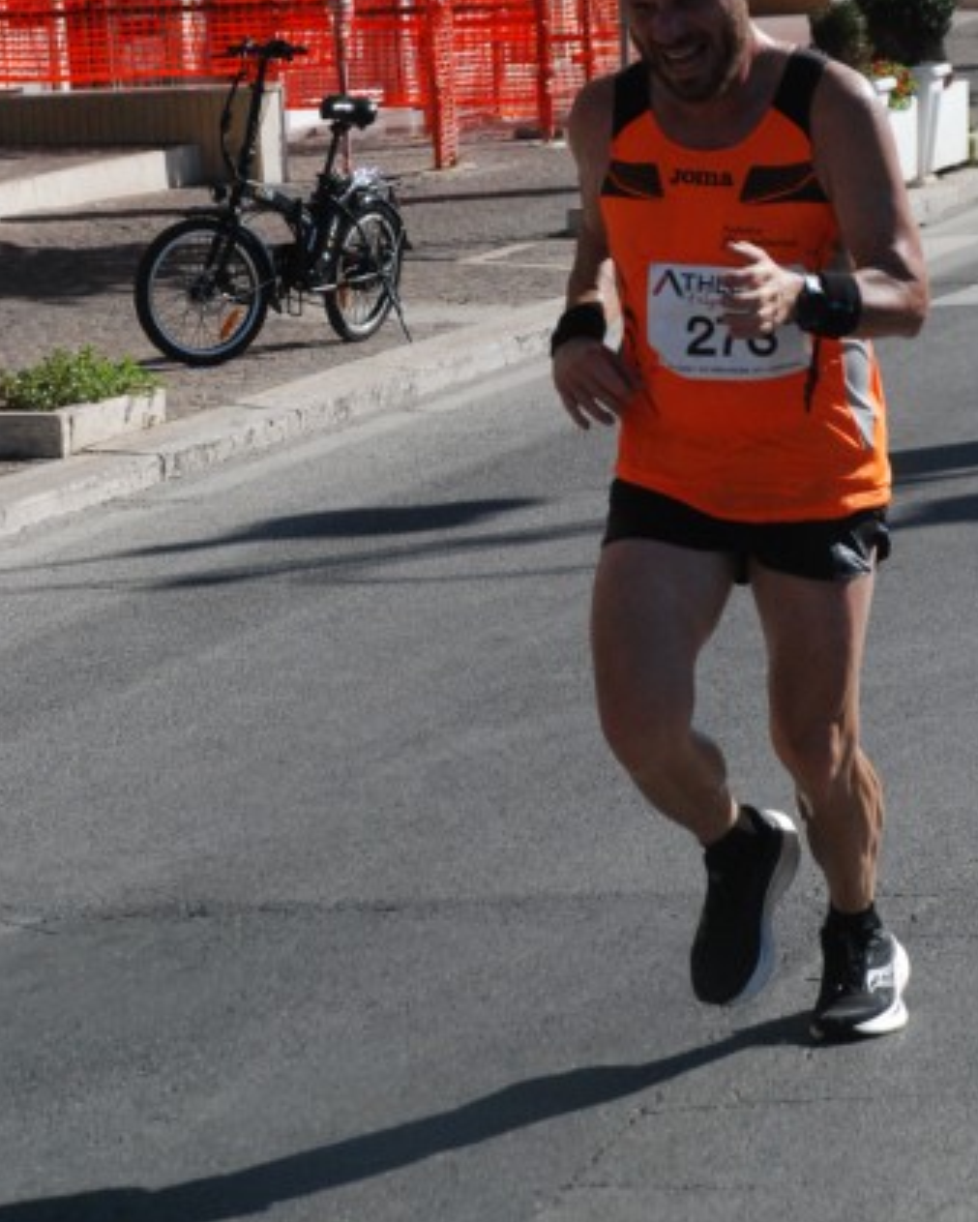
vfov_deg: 12.8
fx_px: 5449
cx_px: 530
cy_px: 470
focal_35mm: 151
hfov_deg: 10.3
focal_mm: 75
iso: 1000
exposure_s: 1/2000
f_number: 8
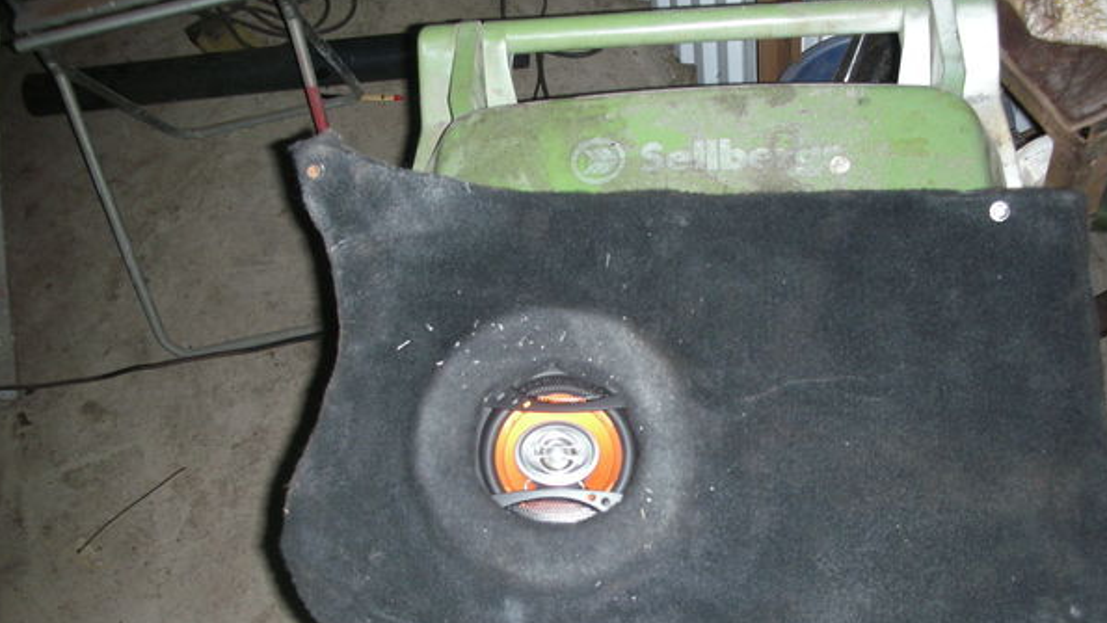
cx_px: 579
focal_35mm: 41
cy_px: 405
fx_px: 1204
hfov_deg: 49.4
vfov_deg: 28.9
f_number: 2.8
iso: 90
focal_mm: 5.8
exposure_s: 1/60
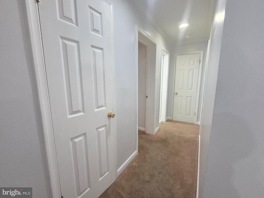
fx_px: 99
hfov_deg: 106.2
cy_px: 99
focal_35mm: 13
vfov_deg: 89.9
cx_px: 132
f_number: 2.2
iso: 1600
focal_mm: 2.2
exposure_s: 1/60
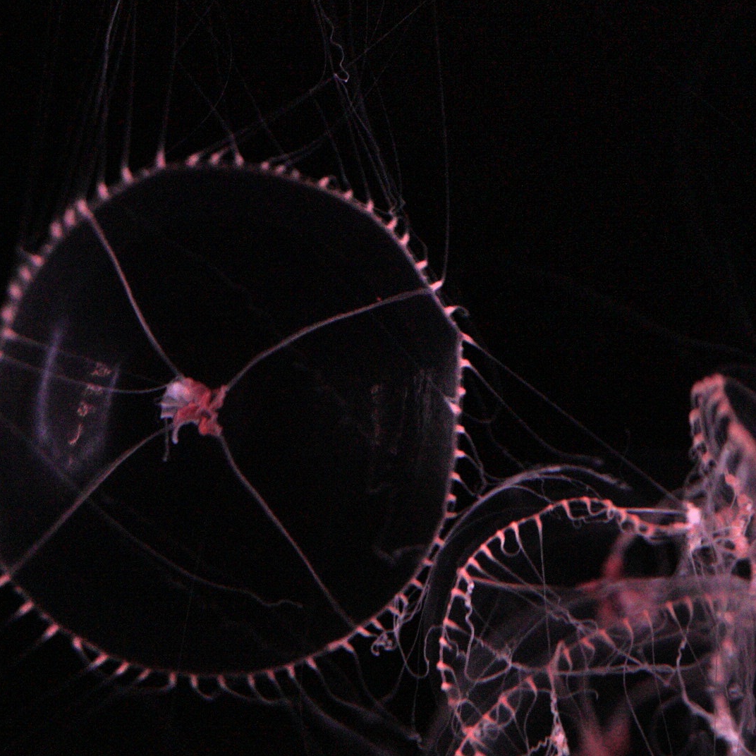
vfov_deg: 10.1
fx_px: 4275
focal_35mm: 173
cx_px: 228
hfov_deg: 10.1
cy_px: 376
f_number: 3.2
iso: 6400
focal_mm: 90
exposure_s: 1/161
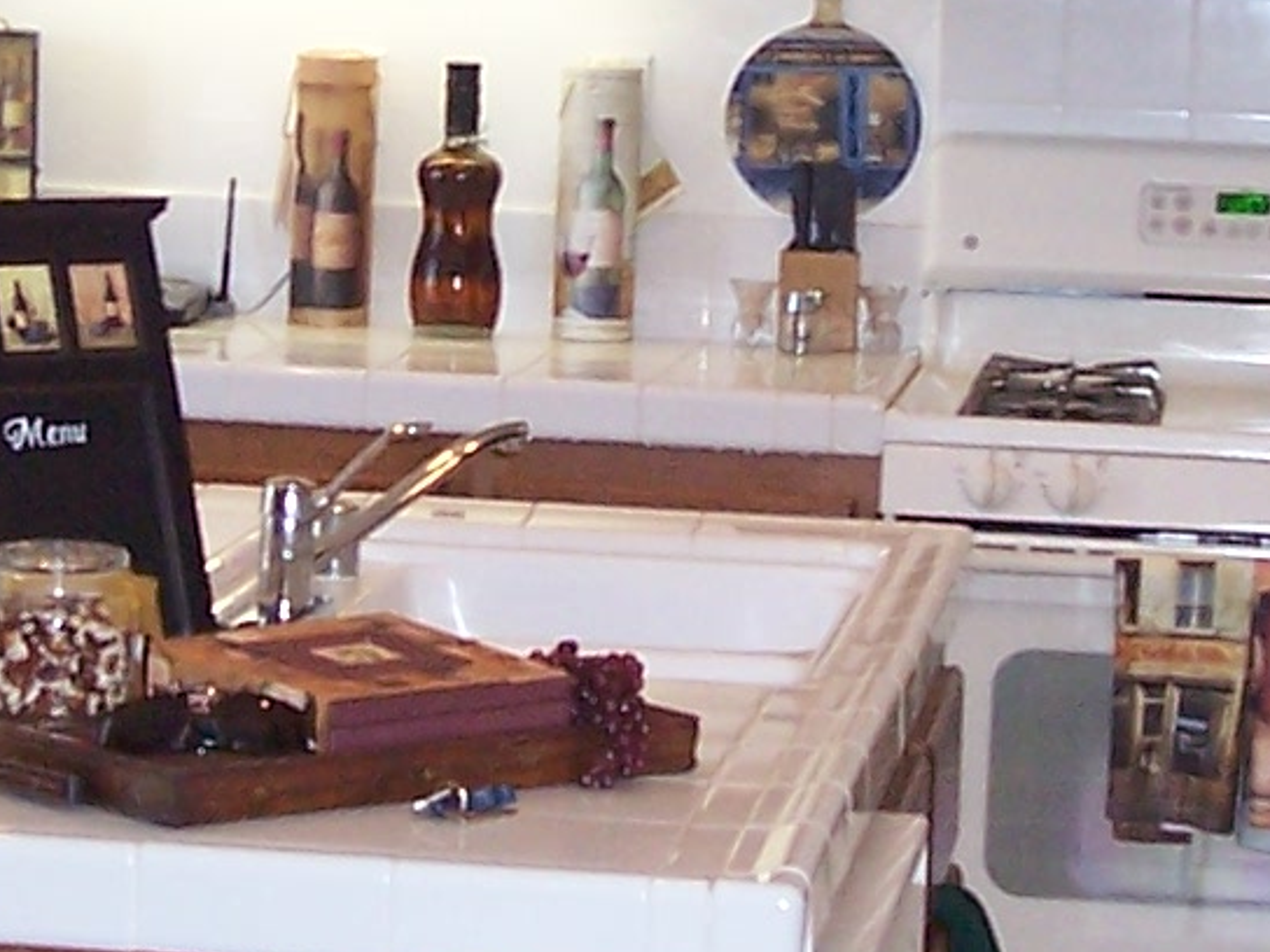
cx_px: 539
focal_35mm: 144
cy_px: 84
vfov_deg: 10.2
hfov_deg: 13.7
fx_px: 5283
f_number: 2.7
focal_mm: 5.6
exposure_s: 1/60
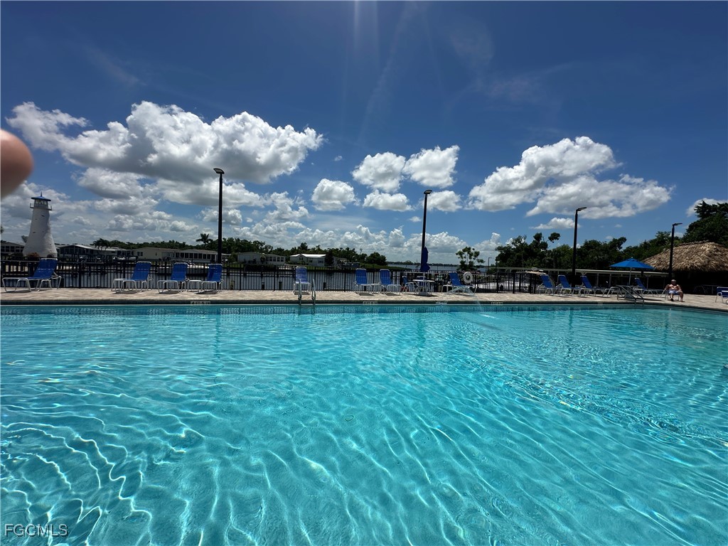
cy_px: 273
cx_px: 364
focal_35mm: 14
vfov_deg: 85.7
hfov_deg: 102.1
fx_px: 294
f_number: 2.2
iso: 40
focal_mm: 2.22
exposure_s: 1/5051
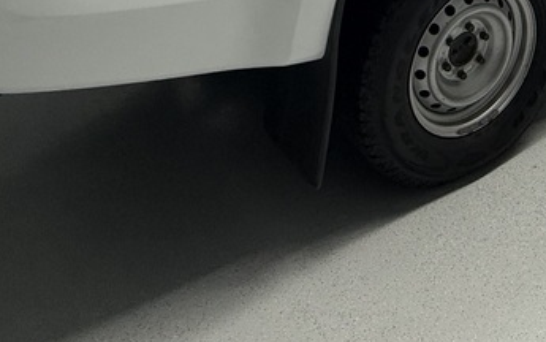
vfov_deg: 23.5
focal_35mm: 44
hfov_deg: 43.6
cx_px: 418
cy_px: -169
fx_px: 655
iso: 250
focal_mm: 2.22
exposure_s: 1/100
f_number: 2.2
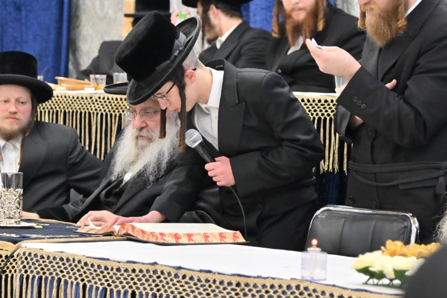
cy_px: 147
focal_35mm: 153
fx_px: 1899
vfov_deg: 9.0
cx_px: 192
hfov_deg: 13.4
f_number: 4
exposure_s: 1/200
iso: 1000
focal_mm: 86
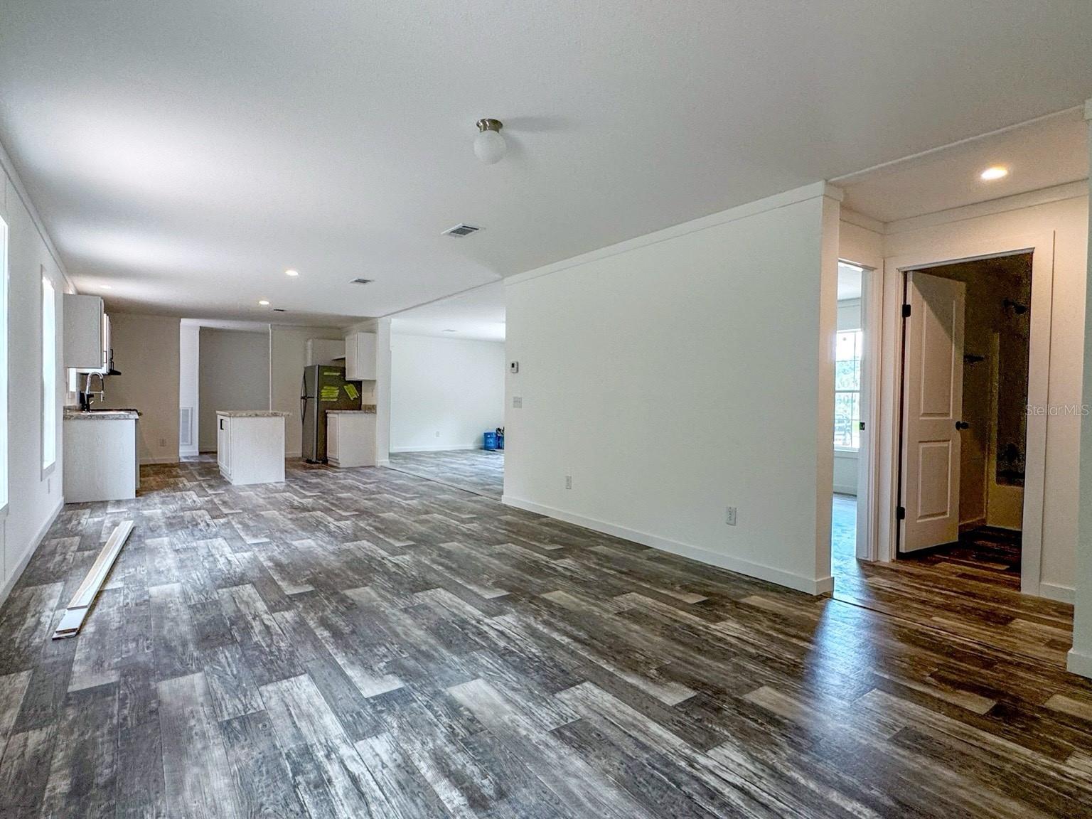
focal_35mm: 14
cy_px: 410
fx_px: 442
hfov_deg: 102.1
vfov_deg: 85.7
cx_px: 546
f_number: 2.2
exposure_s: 1/120
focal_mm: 2.22
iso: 125
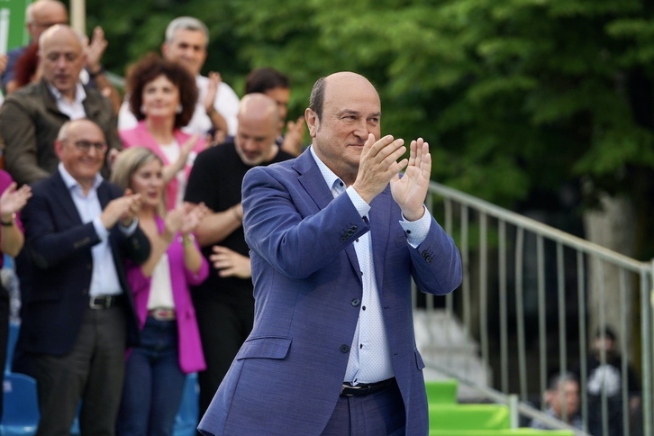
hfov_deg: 11.4
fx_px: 3270
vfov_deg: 7.6
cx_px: 327
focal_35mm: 180
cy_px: 218
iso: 640
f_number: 4.5
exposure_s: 1/800
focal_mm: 180
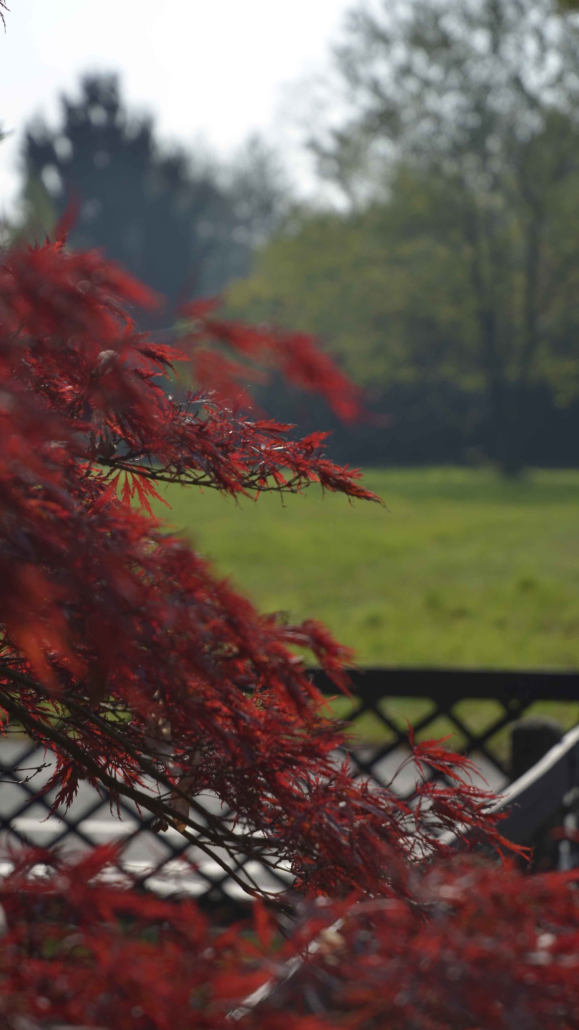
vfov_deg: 18.2
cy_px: 482
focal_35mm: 118
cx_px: 255
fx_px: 3221
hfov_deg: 10.3
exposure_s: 1/1000
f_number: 4.5
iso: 100
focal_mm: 70
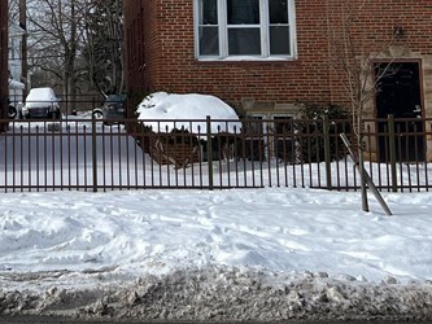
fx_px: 999
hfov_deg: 23.7
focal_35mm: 80
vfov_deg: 17.7
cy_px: -44
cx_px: 40
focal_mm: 5.7
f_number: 1.5
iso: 50
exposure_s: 1/6211
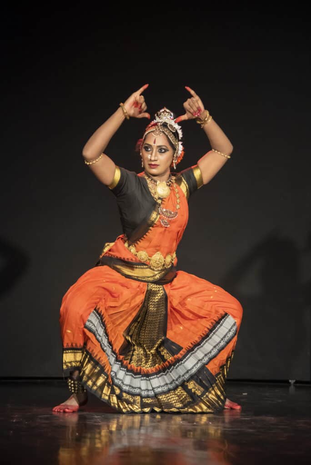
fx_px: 1268
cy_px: 232
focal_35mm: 98
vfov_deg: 20.8
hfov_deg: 14.0
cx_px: 156
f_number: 4
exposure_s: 1/400
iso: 1600
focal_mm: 98
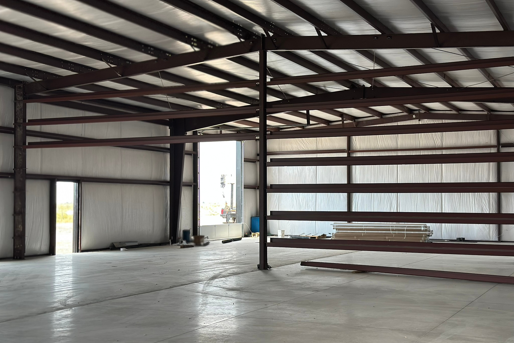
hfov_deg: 39.6
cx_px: 257
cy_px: 172
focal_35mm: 50
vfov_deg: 27.0
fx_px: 714
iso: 80
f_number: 1.78
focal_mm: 6.86
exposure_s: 1/417
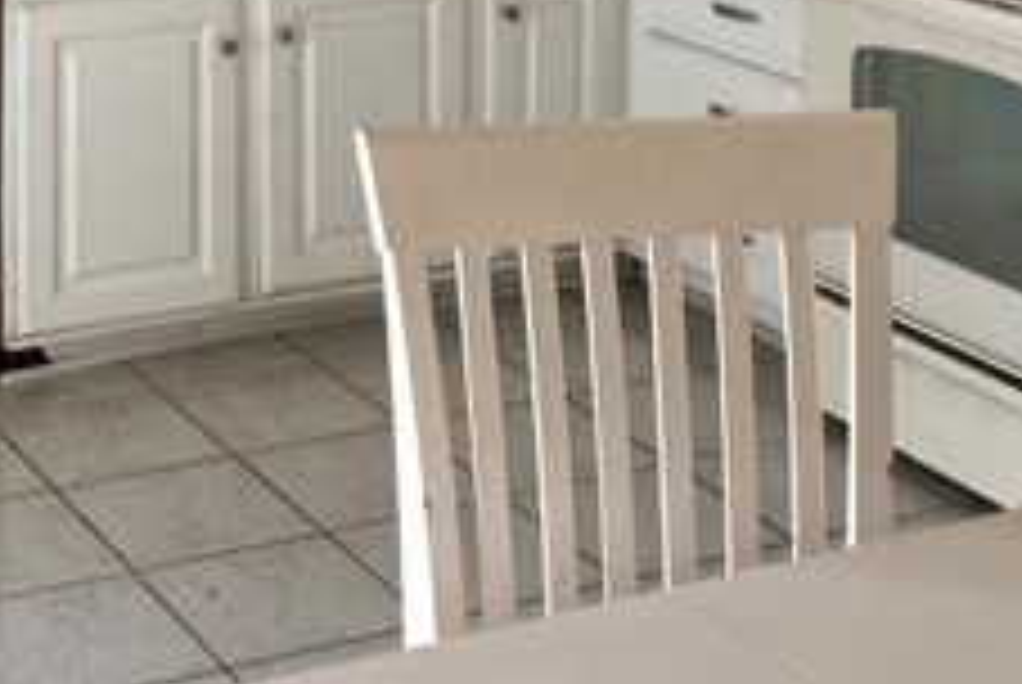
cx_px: 203
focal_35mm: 82
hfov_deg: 24.3
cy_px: -284
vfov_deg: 15.6
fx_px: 2331
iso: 80
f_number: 1.8
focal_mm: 3.99
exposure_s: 1/121
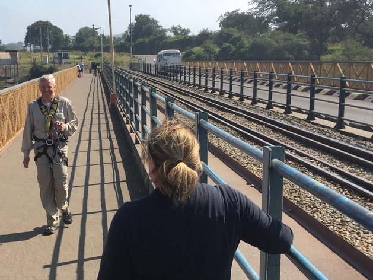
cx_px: 76
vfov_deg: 24.7
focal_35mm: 59
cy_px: 195
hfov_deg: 31.9
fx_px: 636
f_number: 2.2
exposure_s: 1/1582
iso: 32
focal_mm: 4.15
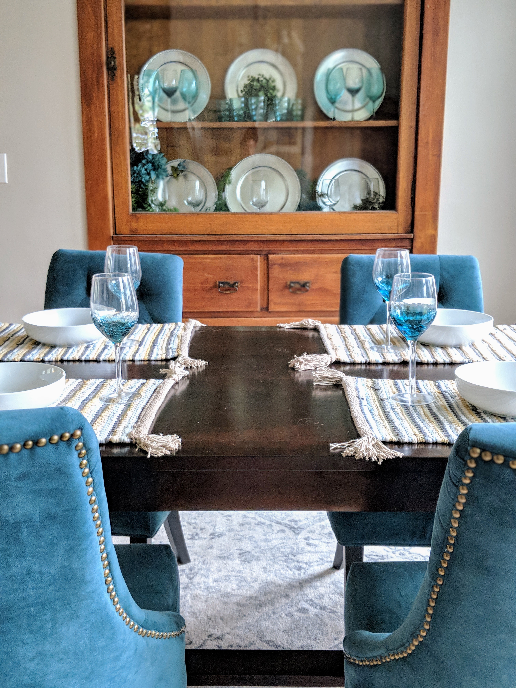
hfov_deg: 51.4
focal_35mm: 27
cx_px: 258
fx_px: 537
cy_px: 344
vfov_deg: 65.3
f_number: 1.8
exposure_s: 1/60
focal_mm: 4.44
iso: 371
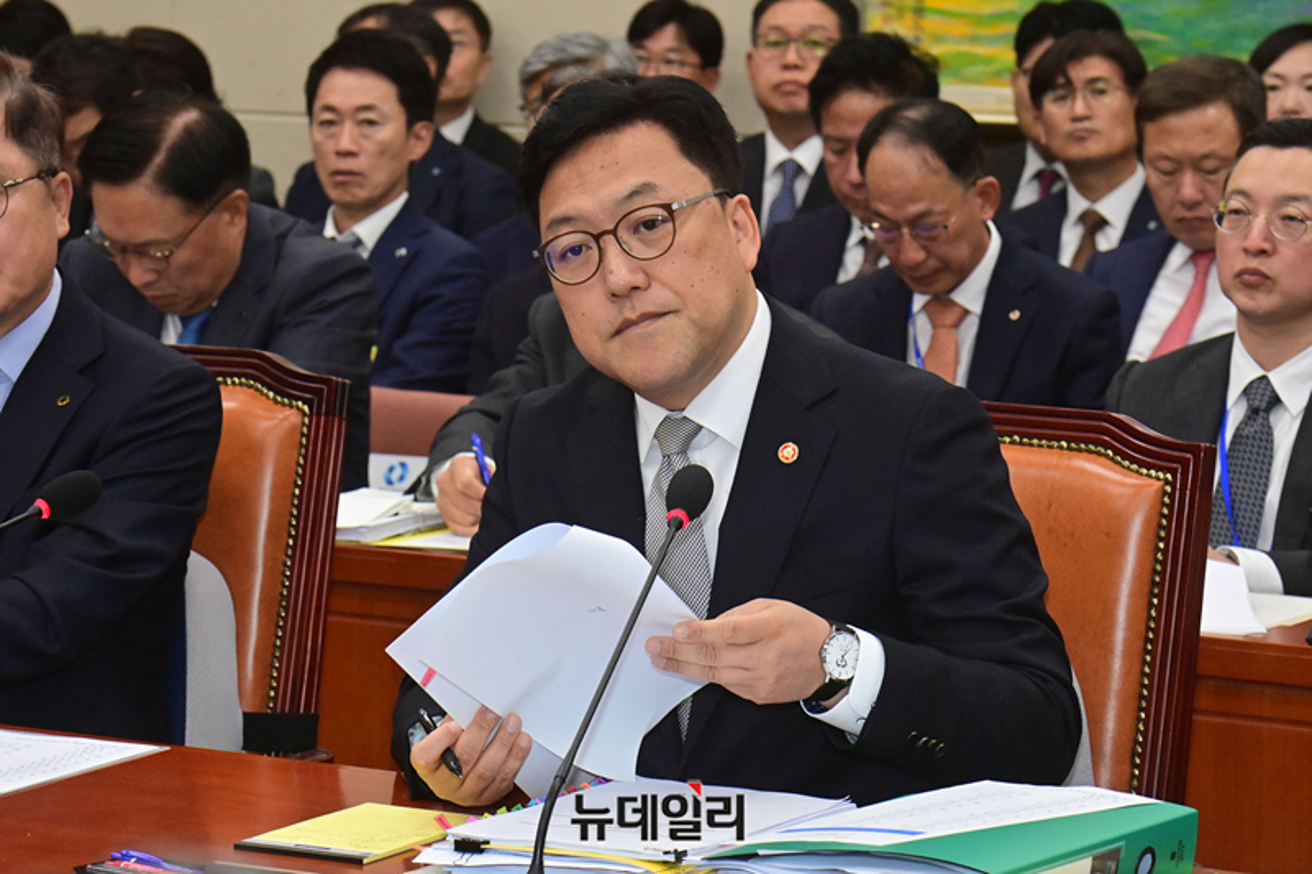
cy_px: 437
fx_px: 4736
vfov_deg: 10.5
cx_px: 656
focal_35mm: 130
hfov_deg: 15.8
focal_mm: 130
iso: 6400
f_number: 10
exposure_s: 1/250
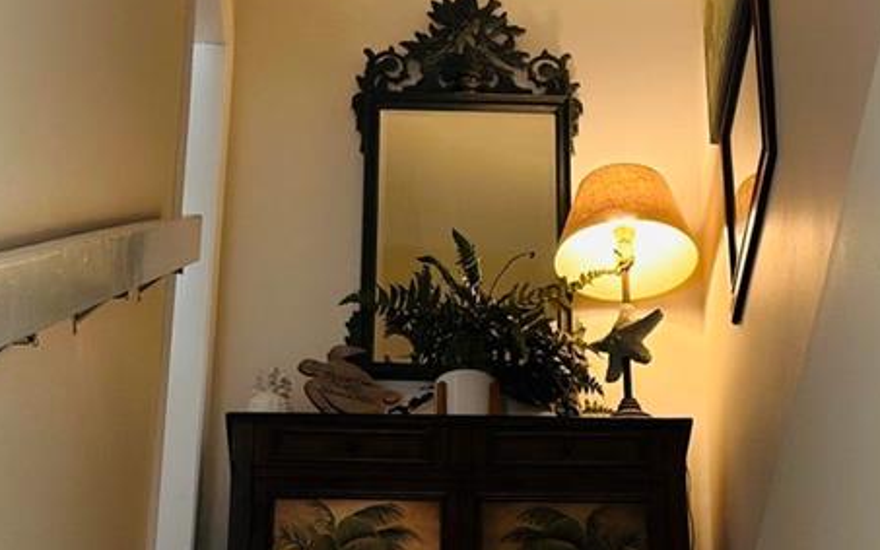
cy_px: 445
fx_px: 2758
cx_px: 547
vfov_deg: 11.3
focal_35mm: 115
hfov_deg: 18.1
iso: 160
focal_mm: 6.86
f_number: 1.78
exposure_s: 1/60
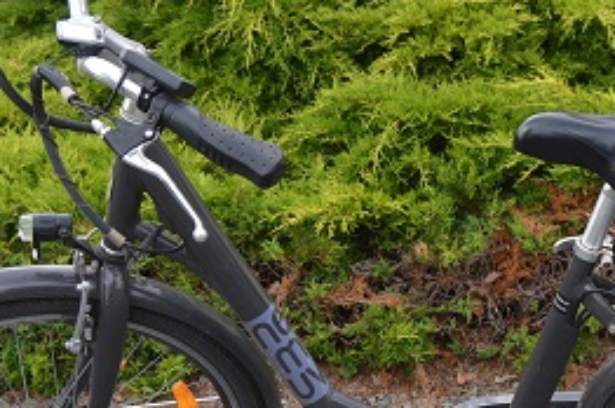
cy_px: 288
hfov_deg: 28.8
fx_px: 1177
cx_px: 467
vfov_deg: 19.6
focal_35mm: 69
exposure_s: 1/125
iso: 110
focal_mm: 20
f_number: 5.6
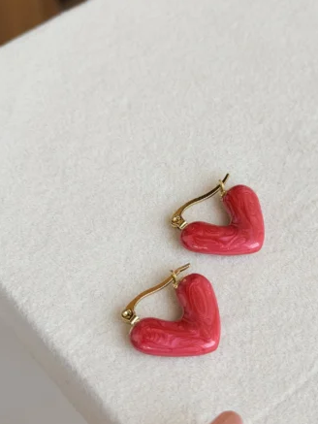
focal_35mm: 63
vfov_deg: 30.7
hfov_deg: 23.3
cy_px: 189
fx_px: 771
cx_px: 187
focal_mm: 6.76
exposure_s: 1/541
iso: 64
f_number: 1.78
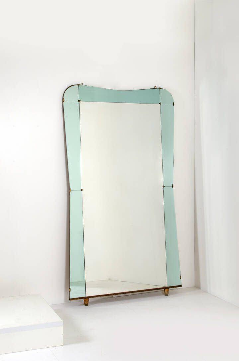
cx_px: 120
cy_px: 180
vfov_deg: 37.9
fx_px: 525
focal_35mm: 52
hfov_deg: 25.6
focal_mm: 35
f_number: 18
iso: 100
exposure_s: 1/160
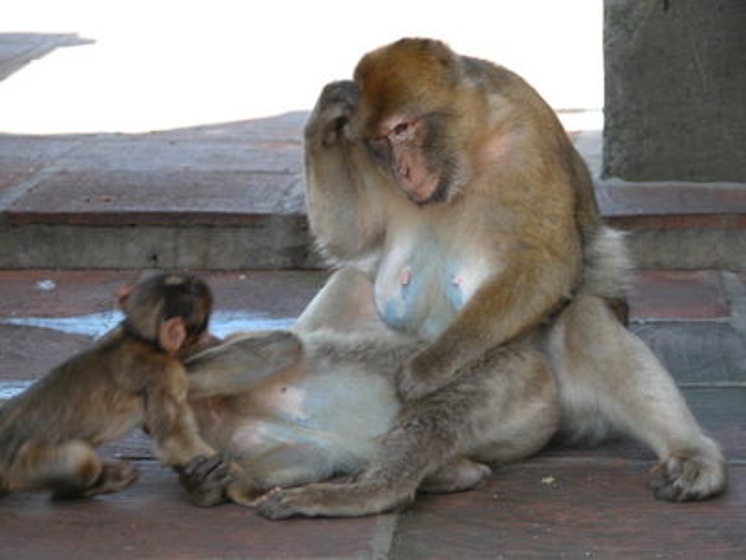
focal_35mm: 148
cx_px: 373
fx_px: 3190
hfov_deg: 13.3
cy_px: 280
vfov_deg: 10.0
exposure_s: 1/82.8
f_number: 3.9
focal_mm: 37.7
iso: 100
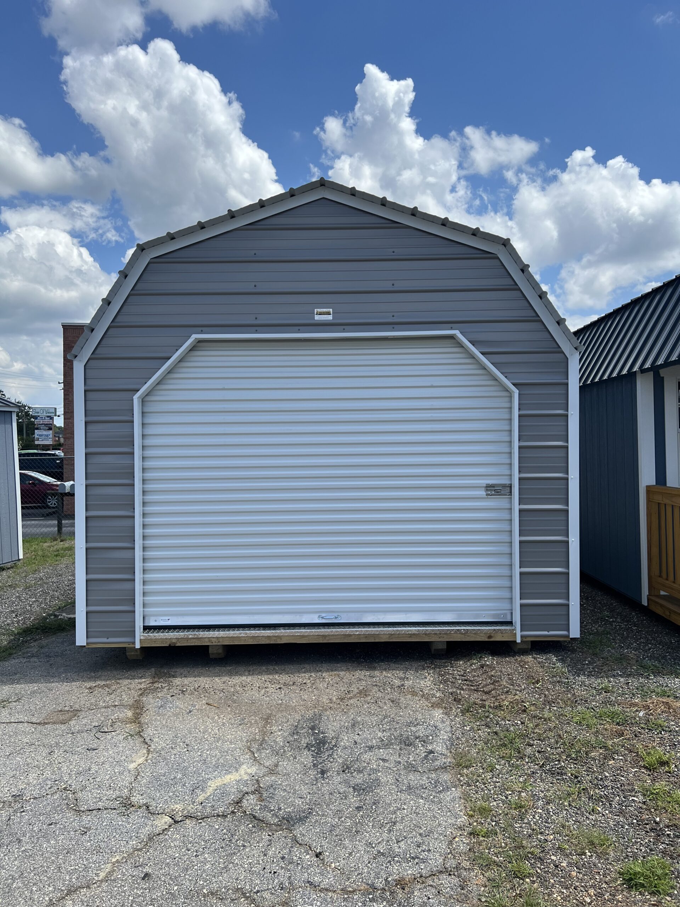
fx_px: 681
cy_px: 454
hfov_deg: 53.1
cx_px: 340
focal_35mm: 26
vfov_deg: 67.3
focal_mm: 5.7
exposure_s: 1/3968
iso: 50
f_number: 1.5
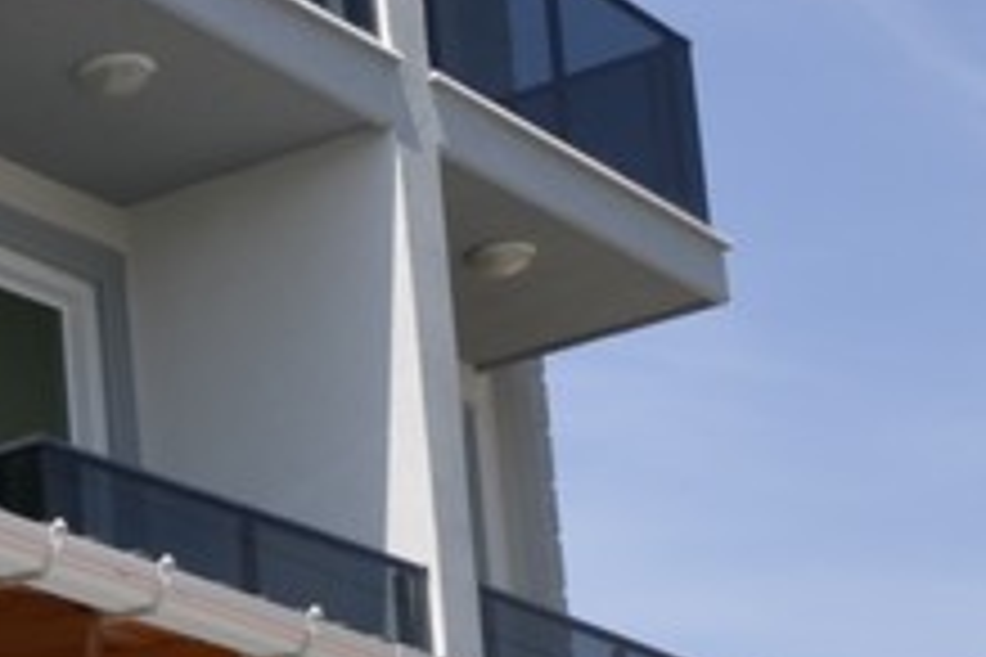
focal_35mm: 126
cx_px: -581
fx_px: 3451
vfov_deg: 10.5
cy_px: 990
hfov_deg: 14.9
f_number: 9.5
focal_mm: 18
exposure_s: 1/200
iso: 100
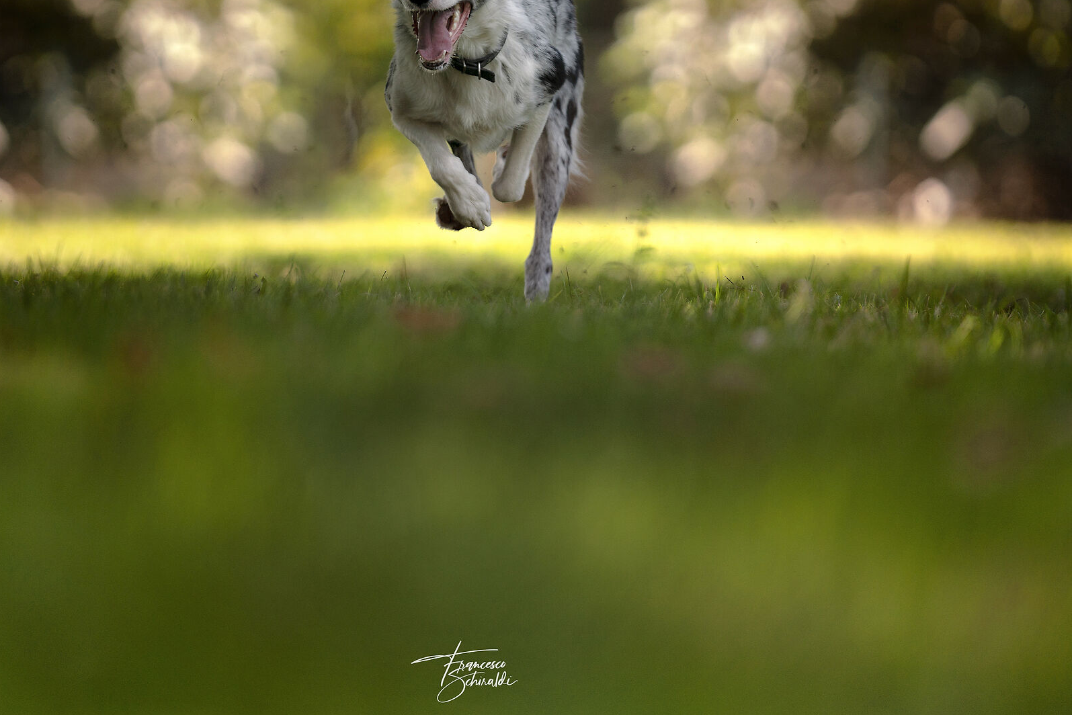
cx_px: 464
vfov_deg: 4.6
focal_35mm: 301
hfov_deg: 6.8
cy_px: 184
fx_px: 8964
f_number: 2.8
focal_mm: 200
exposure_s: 1/1250
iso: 100
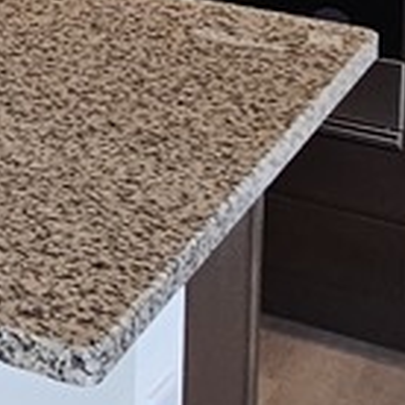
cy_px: -411
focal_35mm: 120
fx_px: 1588
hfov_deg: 9.7
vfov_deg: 12.7
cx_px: -930
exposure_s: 1/60
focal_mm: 2.2
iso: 80
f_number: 2.2
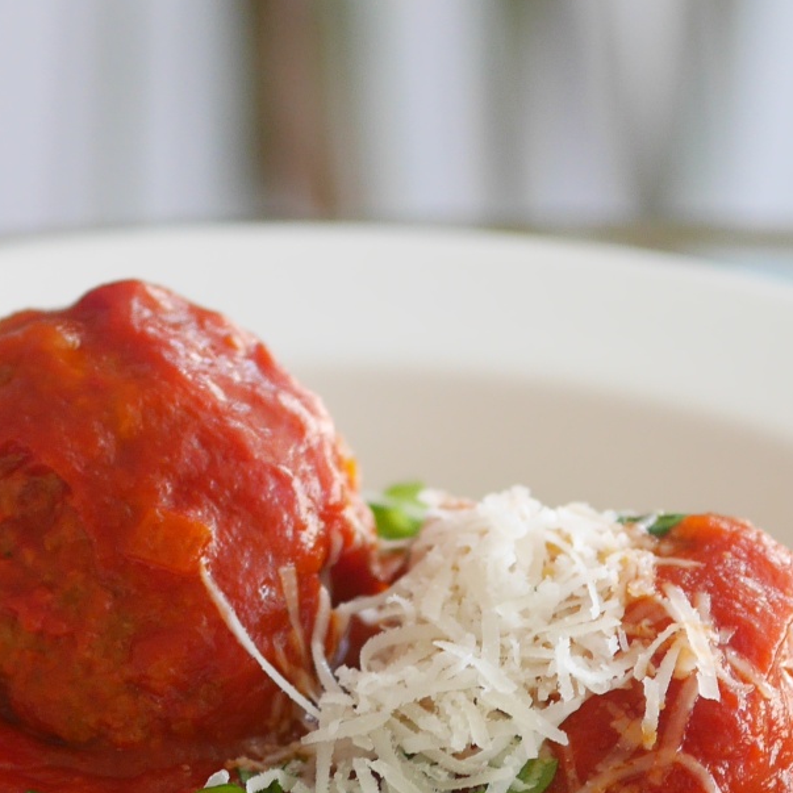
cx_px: 167
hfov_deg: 5.2
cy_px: 650
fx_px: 8760
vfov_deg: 5.2
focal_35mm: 338
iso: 400
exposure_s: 1/125
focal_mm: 60
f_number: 2.8
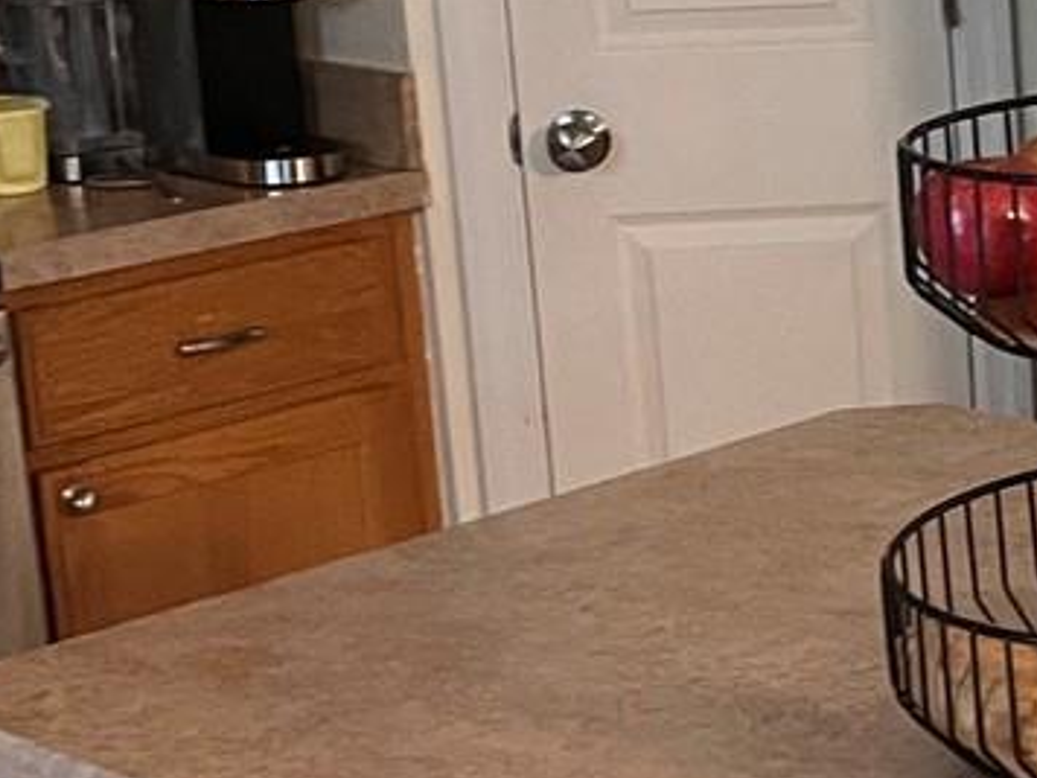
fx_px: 3505
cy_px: 335
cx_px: 1596
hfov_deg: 15.4
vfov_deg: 12.7
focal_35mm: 117
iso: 320
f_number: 1.6
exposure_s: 1/60
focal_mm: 5.1
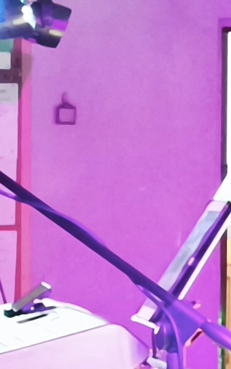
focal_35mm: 183
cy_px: 84
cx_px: 1302
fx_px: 1844
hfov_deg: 5.1
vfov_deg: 11.4
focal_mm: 5.35
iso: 2500
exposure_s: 1/25
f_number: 1.7
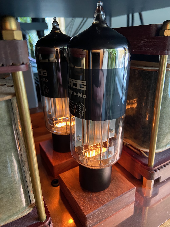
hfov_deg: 53.0
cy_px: 114
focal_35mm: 26
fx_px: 170
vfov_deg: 67.3
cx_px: 85
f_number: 1.8
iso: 500
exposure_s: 1/40
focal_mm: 4.25
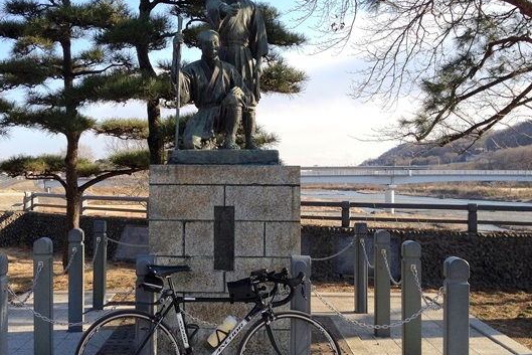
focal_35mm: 44
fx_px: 650
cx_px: 226
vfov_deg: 30.5
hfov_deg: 44.4
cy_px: 180
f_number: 2.4
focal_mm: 4.28
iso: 64
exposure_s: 1/699
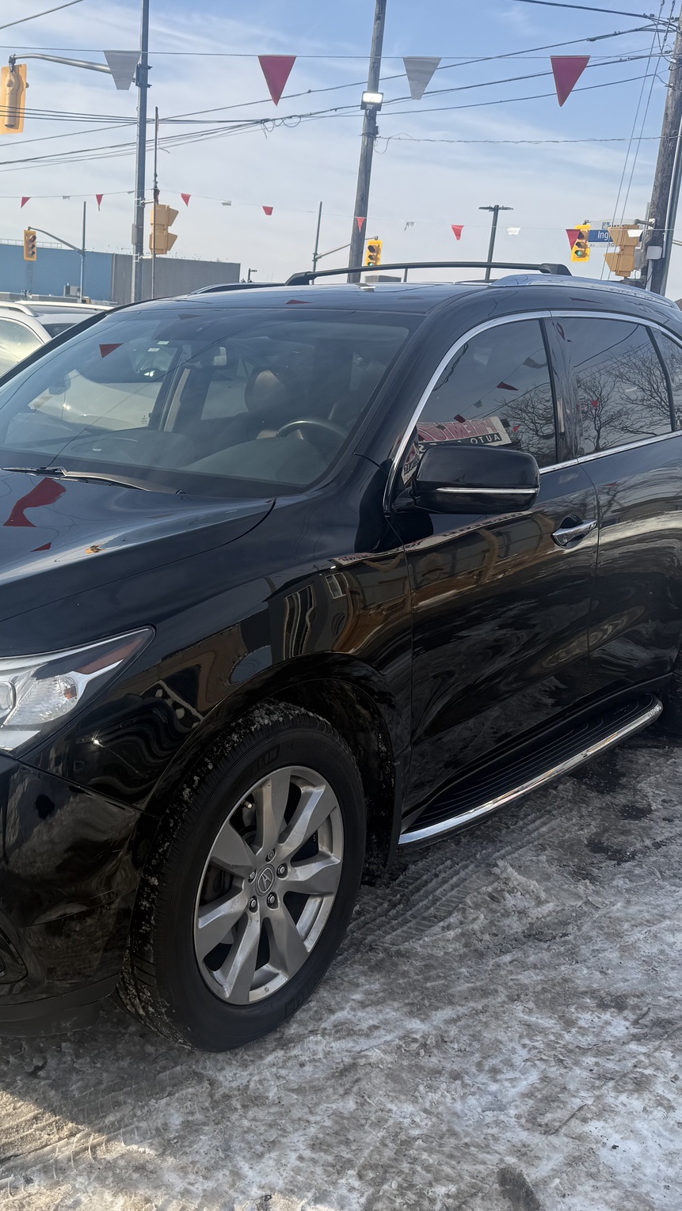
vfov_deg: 56.6
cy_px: 606
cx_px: 180
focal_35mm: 35
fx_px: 1125
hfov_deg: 33.1
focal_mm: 6.76
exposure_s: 1/3425
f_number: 1.78
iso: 80
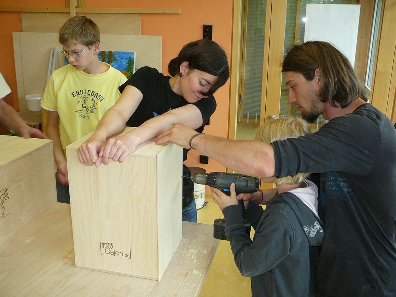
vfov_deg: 40.7
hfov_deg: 52.6
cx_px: 198
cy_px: 148
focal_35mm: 35
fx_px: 400
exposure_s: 1/30
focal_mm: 5.2
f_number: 2.8
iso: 100
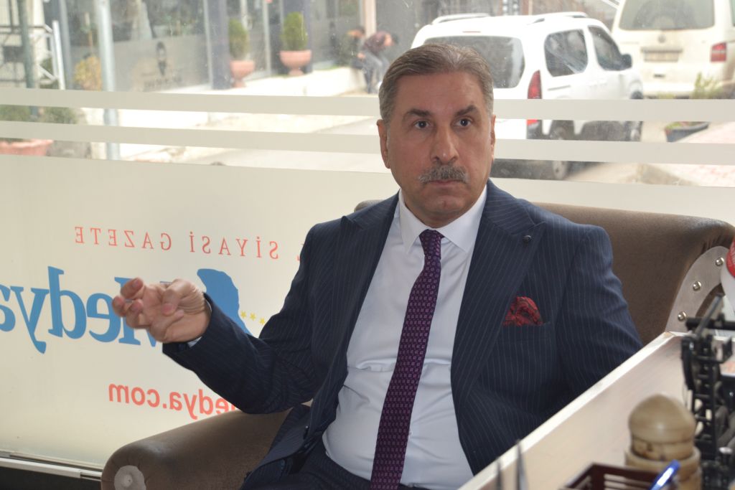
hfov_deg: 28.1
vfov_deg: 18.9
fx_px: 1470
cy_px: 245
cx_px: 368
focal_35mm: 72
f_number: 4.8
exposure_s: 1/80
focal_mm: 48
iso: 400
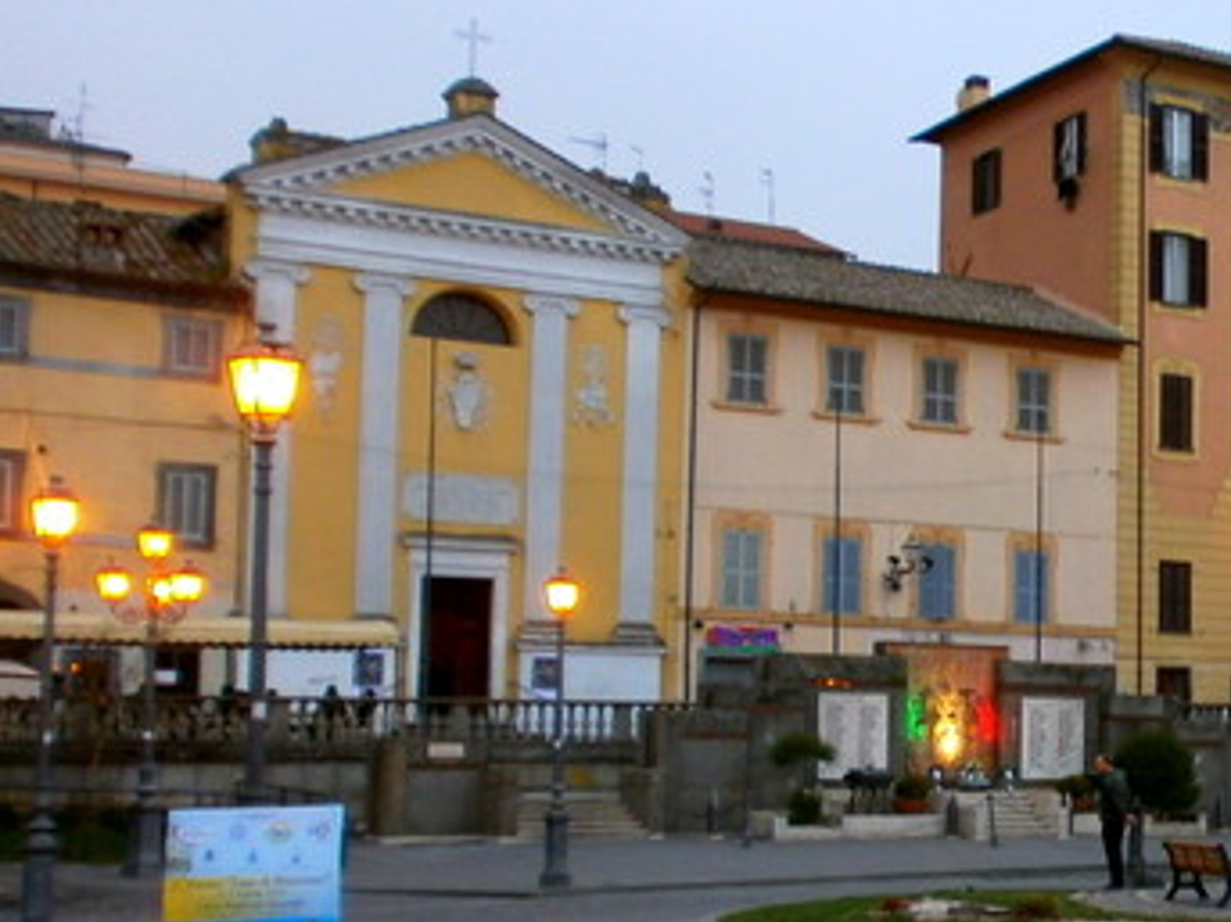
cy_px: 596
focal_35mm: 63
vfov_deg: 23.2
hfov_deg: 28.0
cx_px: 1349
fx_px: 2240
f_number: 2.9
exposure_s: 1/40
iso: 100
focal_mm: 4.8
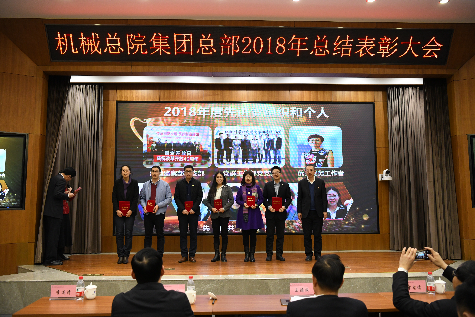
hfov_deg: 58.7
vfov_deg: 41.1
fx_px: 422
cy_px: 158
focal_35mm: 32
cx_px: 238
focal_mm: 32
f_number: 3.5
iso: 2500
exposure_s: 1/125
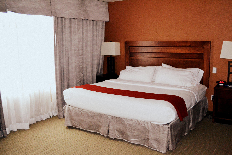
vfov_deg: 36.9
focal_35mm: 36
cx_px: 116
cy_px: 78
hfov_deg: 53.1
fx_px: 232
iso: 2200
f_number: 4
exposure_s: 1/60
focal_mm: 24
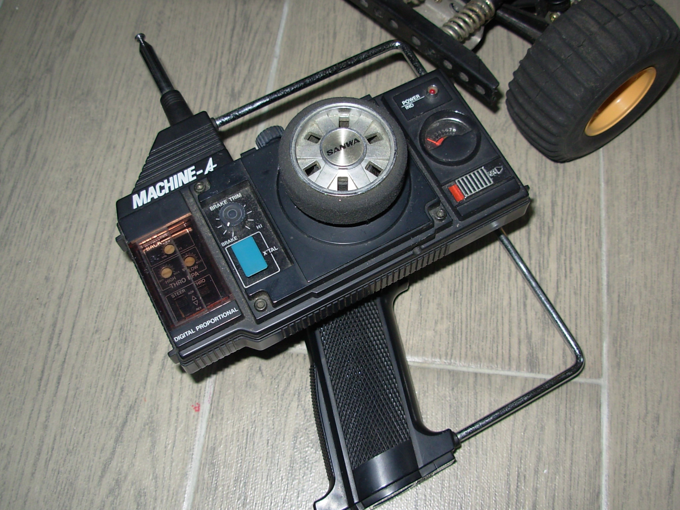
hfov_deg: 49.0
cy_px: 255
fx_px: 746
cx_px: 340
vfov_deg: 37.7
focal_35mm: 38
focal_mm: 6.3
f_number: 2.9
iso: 50
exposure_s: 1/32
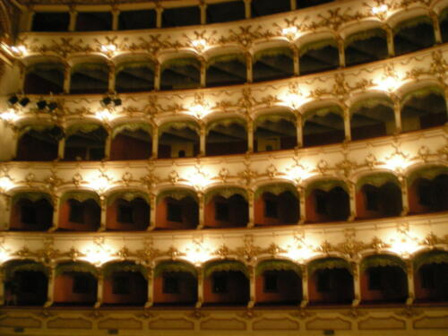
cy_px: 168
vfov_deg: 37.7
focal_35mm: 38
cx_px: 224
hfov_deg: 49.0
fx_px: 492
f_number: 3.1
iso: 300
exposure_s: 1/8
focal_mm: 6.3
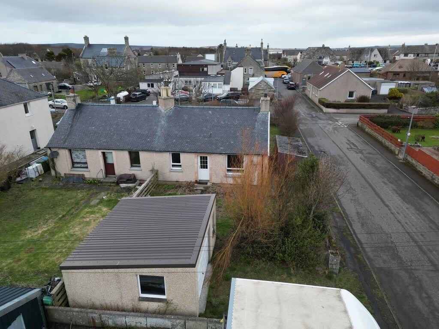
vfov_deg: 56.8
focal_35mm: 24
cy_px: 164
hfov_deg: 71.6
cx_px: 220
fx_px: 304
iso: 200
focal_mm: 6.72
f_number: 1.7
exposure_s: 1/725
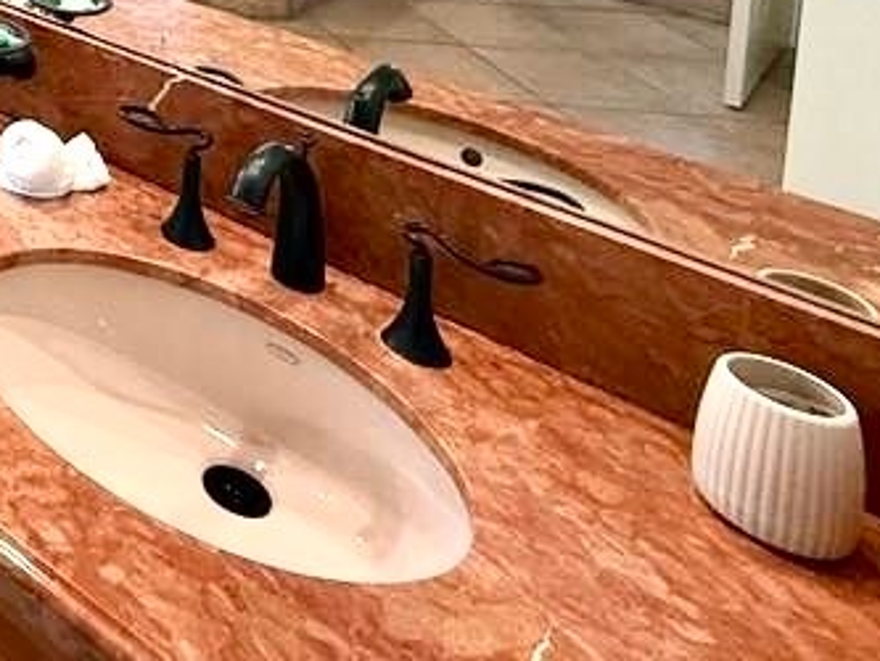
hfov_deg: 29.6
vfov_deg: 25.3
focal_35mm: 43
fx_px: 1094
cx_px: -391
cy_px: -333
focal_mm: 2.22
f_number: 2.2
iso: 100
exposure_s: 1/120
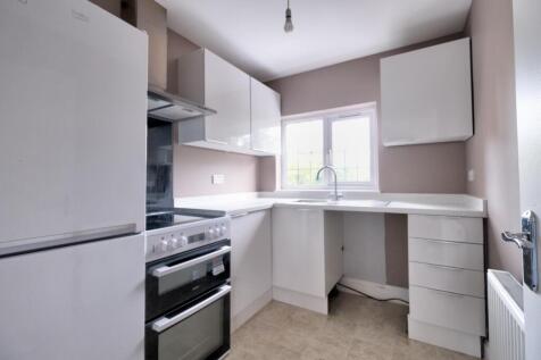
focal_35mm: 15
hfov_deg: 100.4
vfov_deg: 77.3
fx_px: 225
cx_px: 270
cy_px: 180
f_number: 4
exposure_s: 1/15
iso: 1600
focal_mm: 10
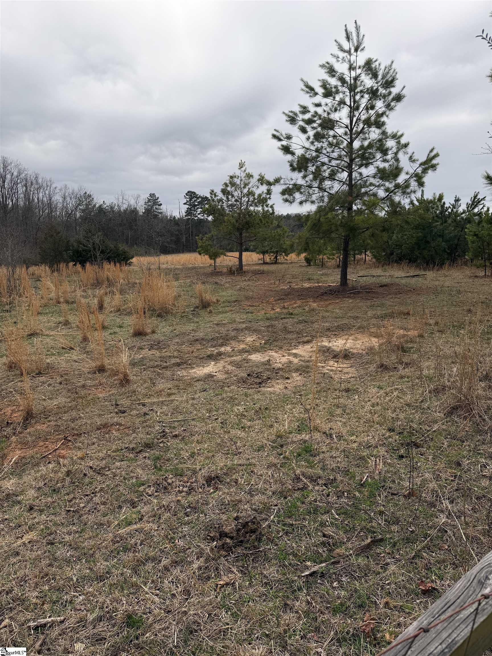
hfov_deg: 56.8
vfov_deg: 71.6
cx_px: 246
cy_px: 328
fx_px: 455
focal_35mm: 24
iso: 100
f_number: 1.78
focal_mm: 6.76
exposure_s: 1/5714
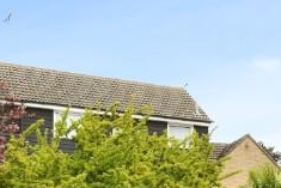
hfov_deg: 32.4
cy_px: 235
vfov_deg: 20.6
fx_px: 476
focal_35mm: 61
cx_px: 198
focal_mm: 14
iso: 640
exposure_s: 1/400
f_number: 11
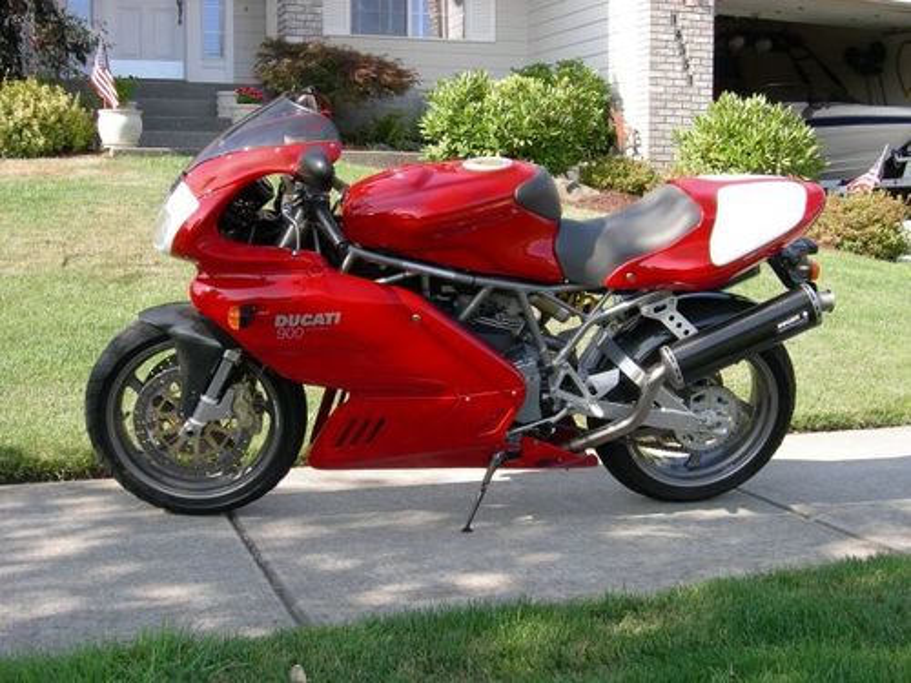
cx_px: 456
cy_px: 342
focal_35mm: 44
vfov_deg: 32.9
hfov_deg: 42.9
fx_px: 1158
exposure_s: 1/125
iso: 64
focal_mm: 9.1
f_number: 4.6
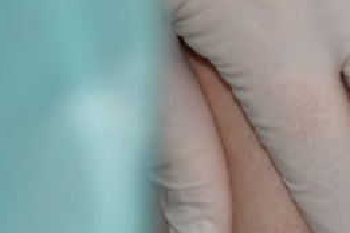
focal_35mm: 805
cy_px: 273
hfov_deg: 2.6
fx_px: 7826
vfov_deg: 1.7
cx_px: 345
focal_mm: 140
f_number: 5.6
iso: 1000
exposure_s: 1/60
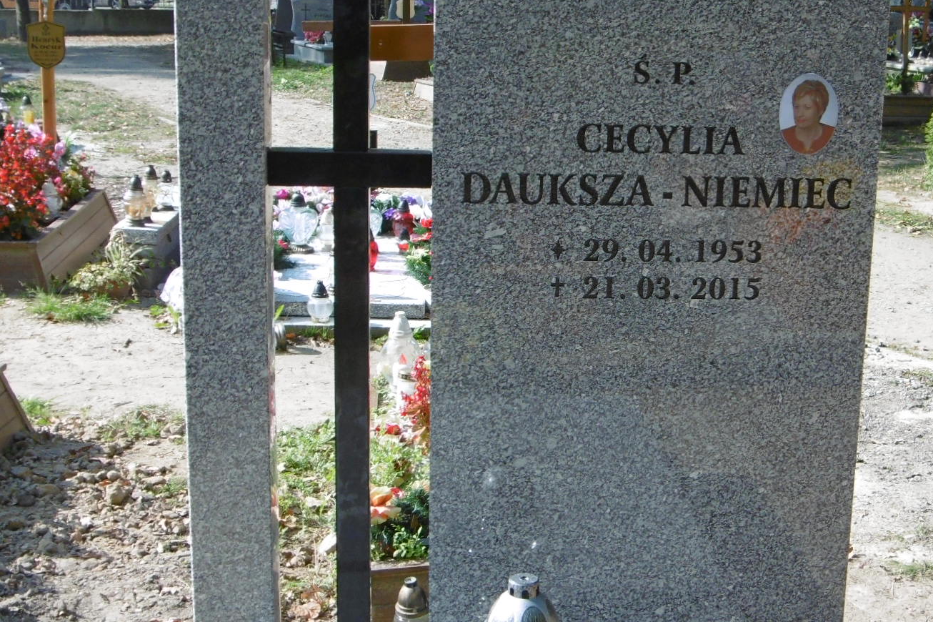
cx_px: 605
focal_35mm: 62
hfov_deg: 32.2
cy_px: 302
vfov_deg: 21.9
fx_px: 1606
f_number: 3.7
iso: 100
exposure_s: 1/320
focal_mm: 6.8
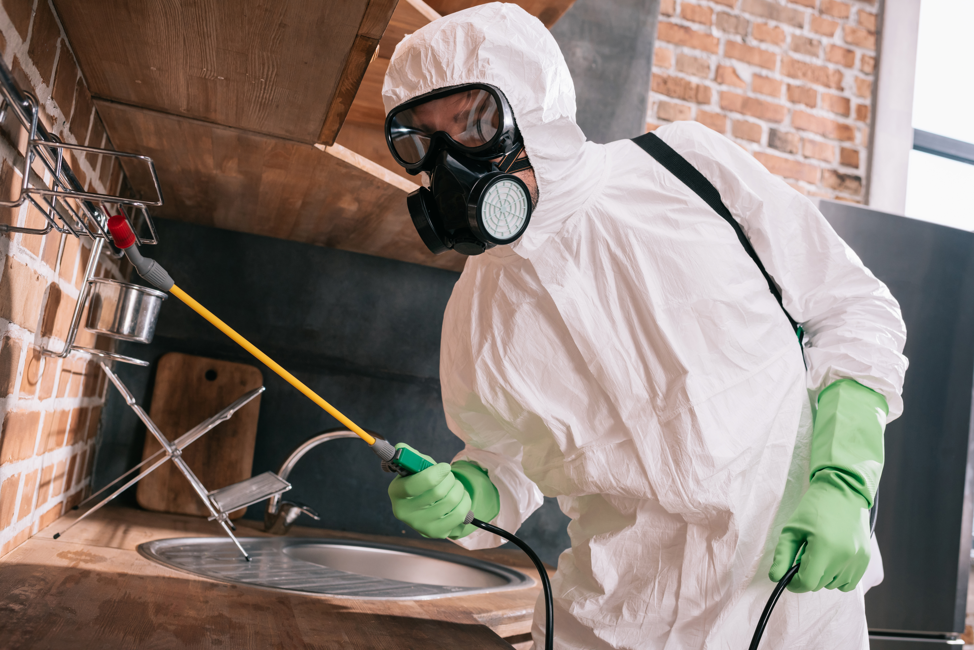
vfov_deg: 37.9
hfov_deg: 54.4
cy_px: 325
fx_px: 947
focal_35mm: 35
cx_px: 487
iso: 400
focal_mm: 35
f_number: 5
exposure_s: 1/200
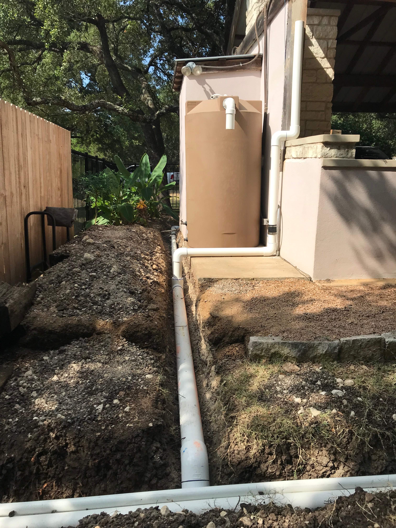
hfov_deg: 49.7
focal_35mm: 28
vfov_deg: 63.4
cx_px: 198
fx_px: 427
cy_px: 264
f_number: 1.8
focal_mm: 3.99
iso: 20
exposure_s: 1/1953
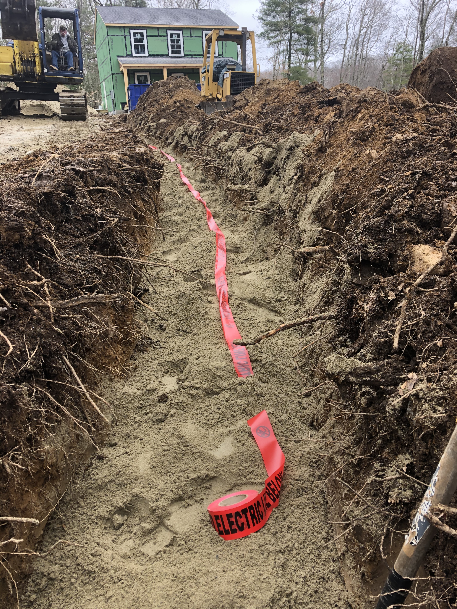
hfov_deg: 49.7
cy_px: 304
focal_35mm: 28
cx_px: 228
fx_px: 493
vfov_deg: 63.4
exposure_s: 1/144
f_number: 1.8
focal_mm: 3.99
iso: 20
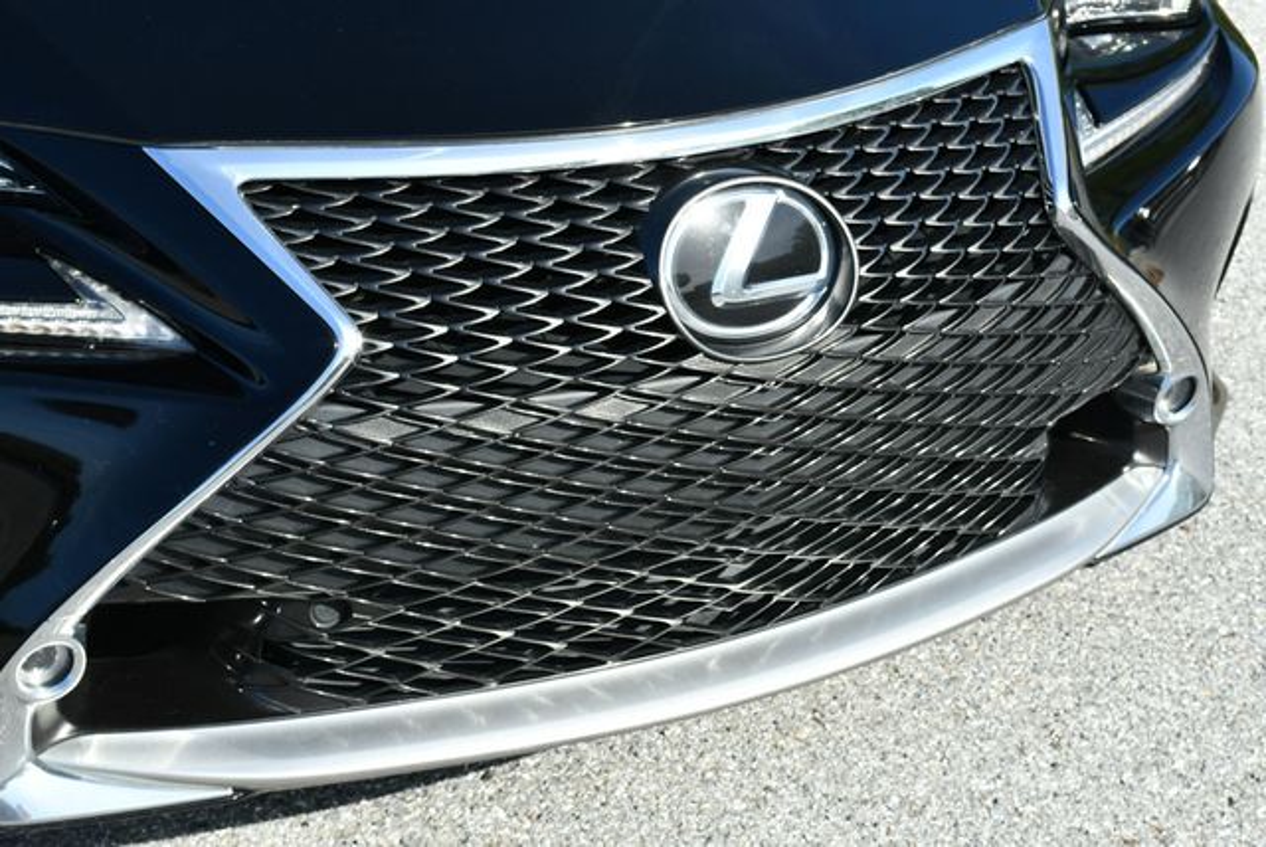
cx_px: 633
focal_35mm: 76
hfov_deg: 26.6
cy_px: 424
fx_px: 2675
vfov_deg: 18.0
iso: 180
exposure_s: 1/250
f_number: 8
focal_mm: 38
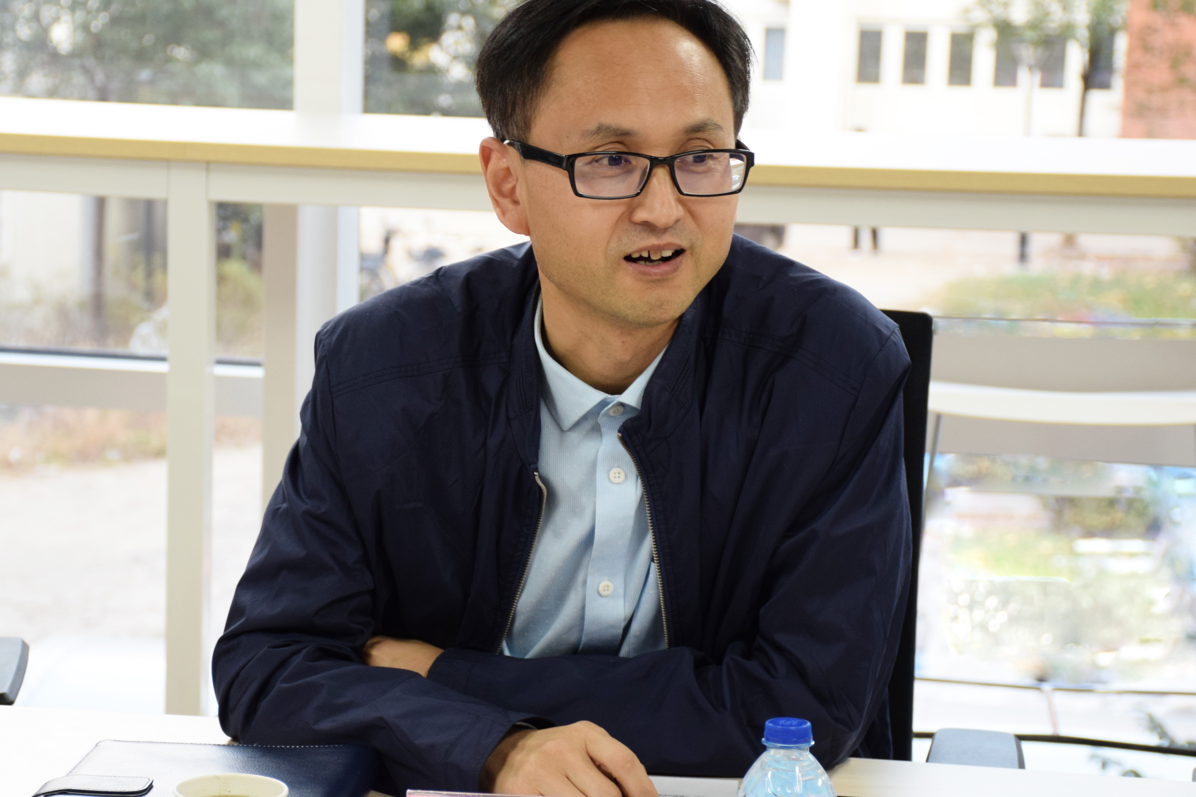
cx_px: 509
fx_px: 3455
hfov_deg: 19.6
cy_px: 421
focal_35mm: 104
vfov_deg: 13.2
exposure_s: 1/80
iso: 640
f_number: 4.8
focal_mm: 50
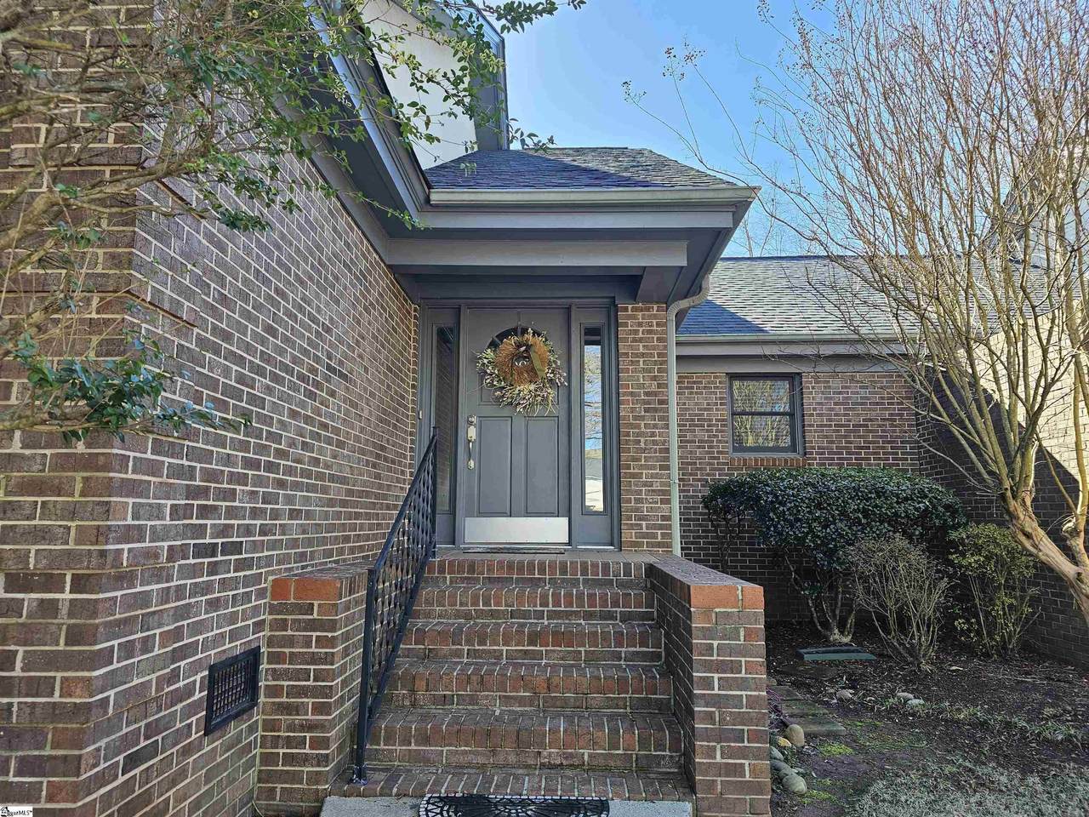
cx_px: 544
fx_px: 724
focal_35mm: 23
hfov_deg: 73.9
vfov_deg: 58.9
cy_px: 408
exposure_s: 1/120
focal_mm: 6.3
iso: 25
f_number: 1.7
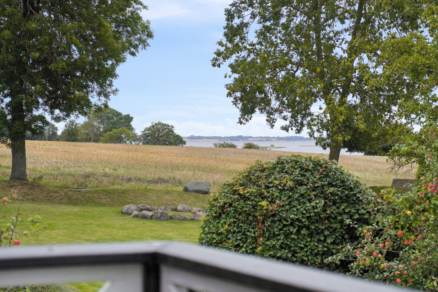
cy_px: 146
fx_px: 1277
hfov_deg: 19.5
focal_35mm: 105
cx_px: 219
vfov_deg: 13.0
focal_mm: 70
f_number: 4
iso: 200
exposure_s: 1/2500
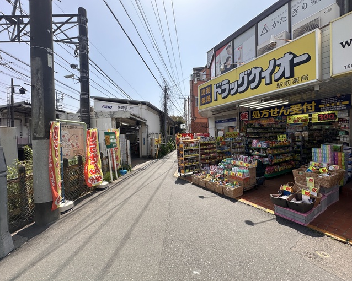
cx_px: 176
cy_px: 139
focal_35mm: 15
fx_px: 156
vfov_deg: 84.0
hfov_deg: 96.8
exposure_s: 1/1276
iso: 50
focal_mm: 2.22
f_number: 2.2
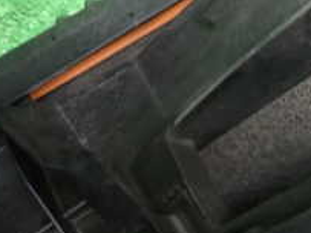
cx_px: 438
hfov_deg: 22.6
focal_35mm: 74
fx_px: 664
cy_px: 74
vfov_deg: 19.8
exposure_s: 1/30
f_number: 2
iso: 200
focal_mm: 4.5
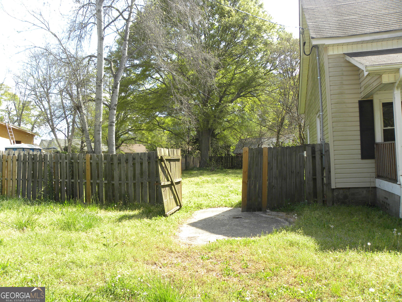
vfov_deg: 53.1
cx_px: 201
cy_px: 151
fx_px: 302
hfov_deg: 67.3
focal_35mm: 26
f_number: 4
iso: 64
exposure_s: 1/152
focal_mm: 4.6
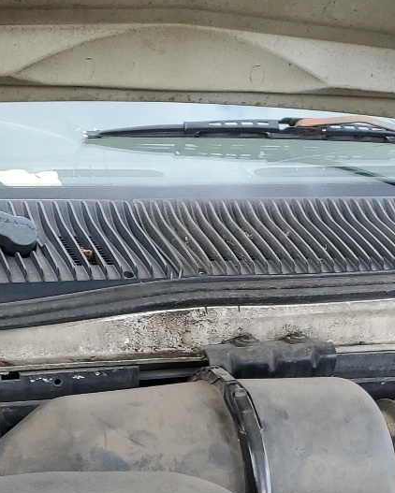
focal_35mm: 77
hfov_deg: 19.9
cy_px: 543
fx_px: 1125
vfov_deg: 23.2
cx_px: 223
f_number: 1.5
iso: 50
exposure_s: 1/222
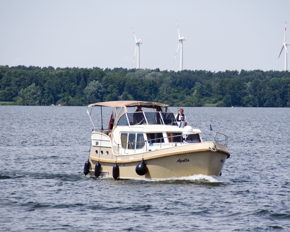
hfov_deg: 3.8
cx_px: 167
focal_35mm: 508
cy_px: 116
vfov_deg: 3.0
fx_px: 4360
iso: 400
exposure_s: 1/800
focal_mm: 300
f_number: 9
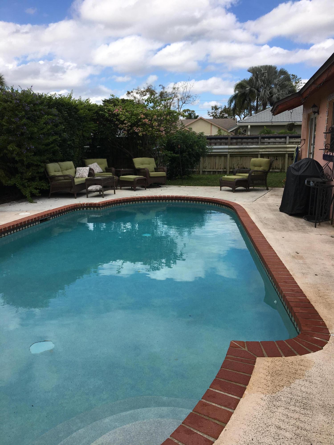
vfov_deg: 61.7
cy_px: 222
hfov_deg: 48.2
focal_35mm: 29
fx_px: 373
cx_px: 167
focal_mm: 4.15
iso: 25
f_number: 2.2
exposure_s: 1/1570
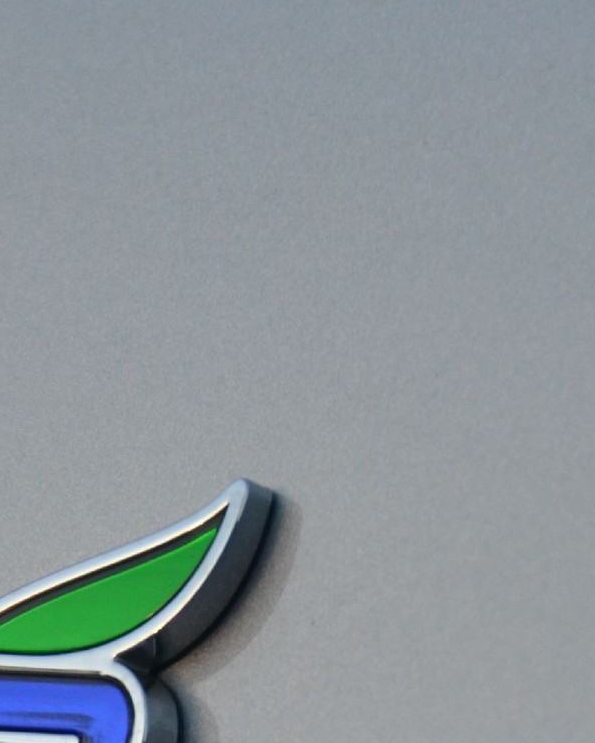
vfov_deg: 2.0
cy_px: 822
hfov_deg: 1.6
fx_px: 20789
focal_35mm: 945
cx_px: 35
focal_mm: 200
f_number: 5.6
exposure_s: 1/500
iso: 800
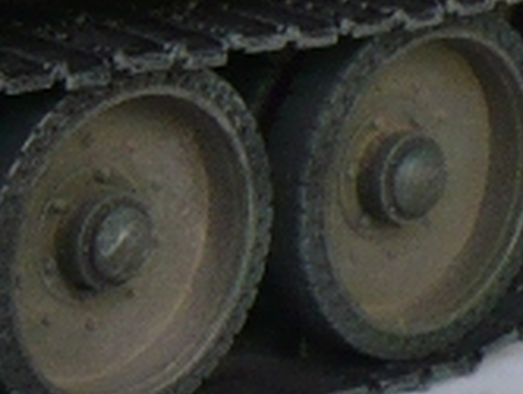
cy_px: -117
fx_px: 3450
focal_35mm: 228
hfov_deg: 7.8
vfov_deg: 6.5
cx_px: -863
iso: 100
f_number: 2.8
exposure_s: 1/50
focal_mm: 6.1
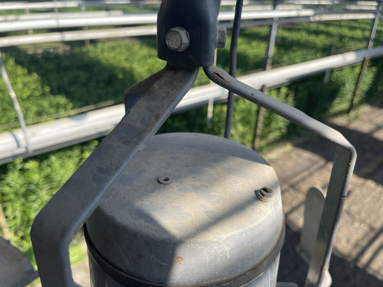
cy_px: 144
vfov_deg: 54.9
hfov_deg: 69.4
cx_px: 192
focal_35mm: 25
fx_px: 277
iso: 32
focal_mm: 5.1
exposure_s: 1/1309
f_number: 1.6
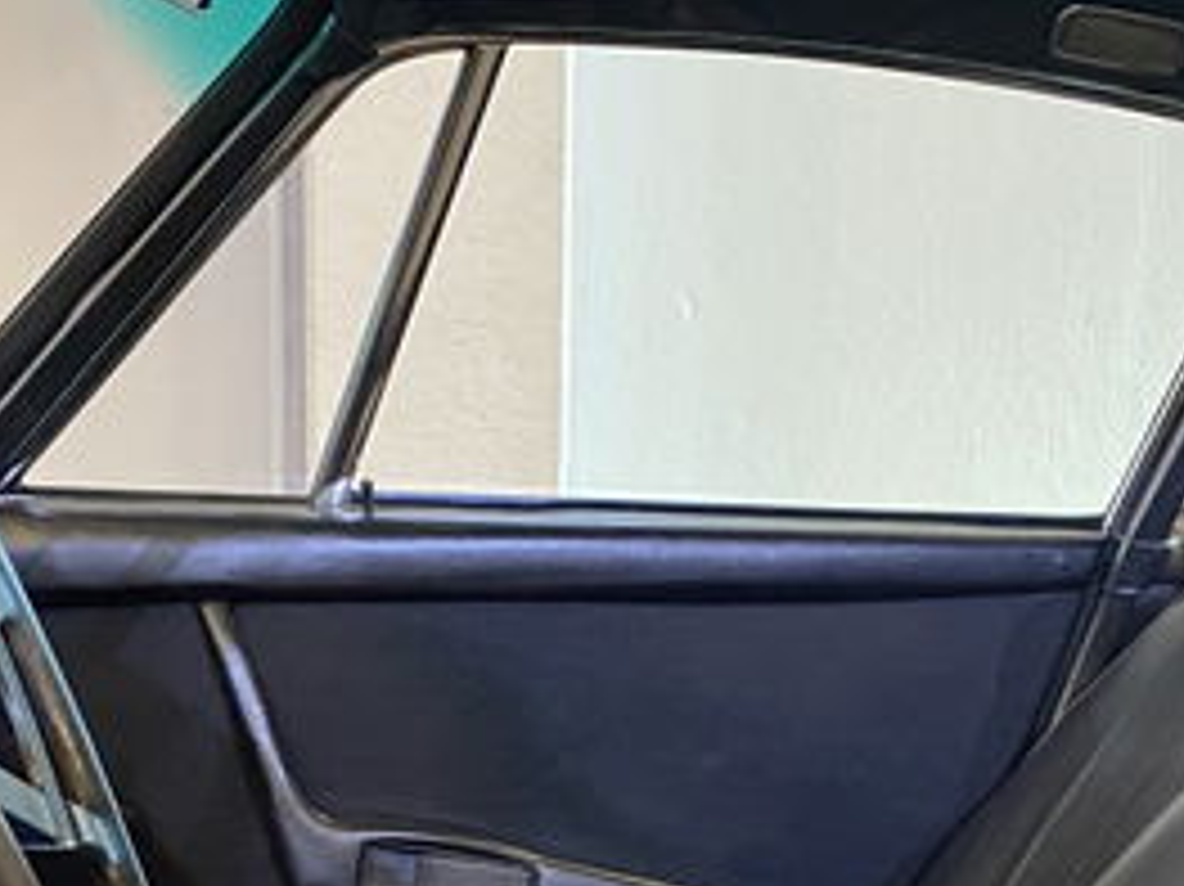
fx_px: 2598
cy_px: 1255
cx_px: 774
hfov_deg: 25.6
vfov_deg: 17.7
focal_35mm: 76
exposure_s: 1/25
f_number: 1.8
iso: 500
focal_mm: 4.25
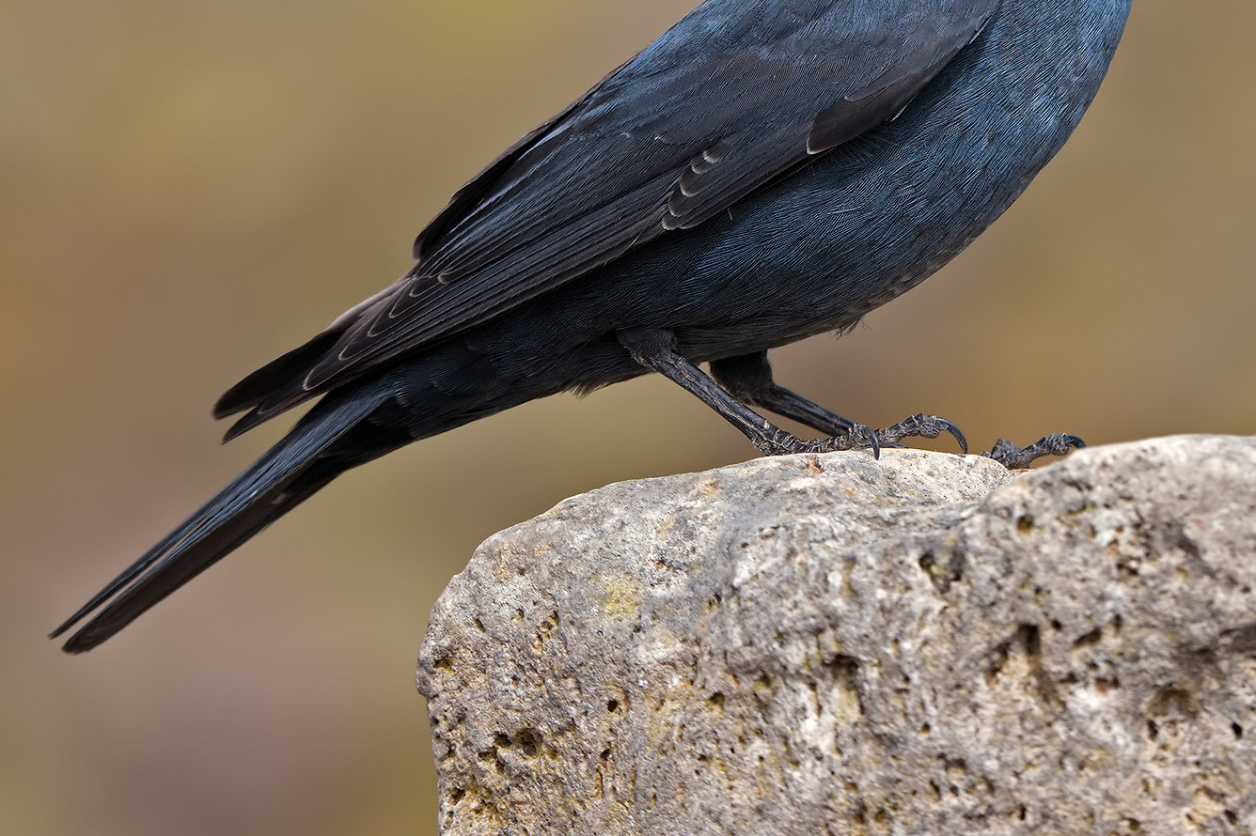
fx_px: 20683
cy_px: 181
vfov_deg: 2.3
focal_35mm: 593
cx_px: 1027
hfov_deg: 3.5
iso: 720
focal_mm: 330
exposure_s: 1/800
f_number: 10
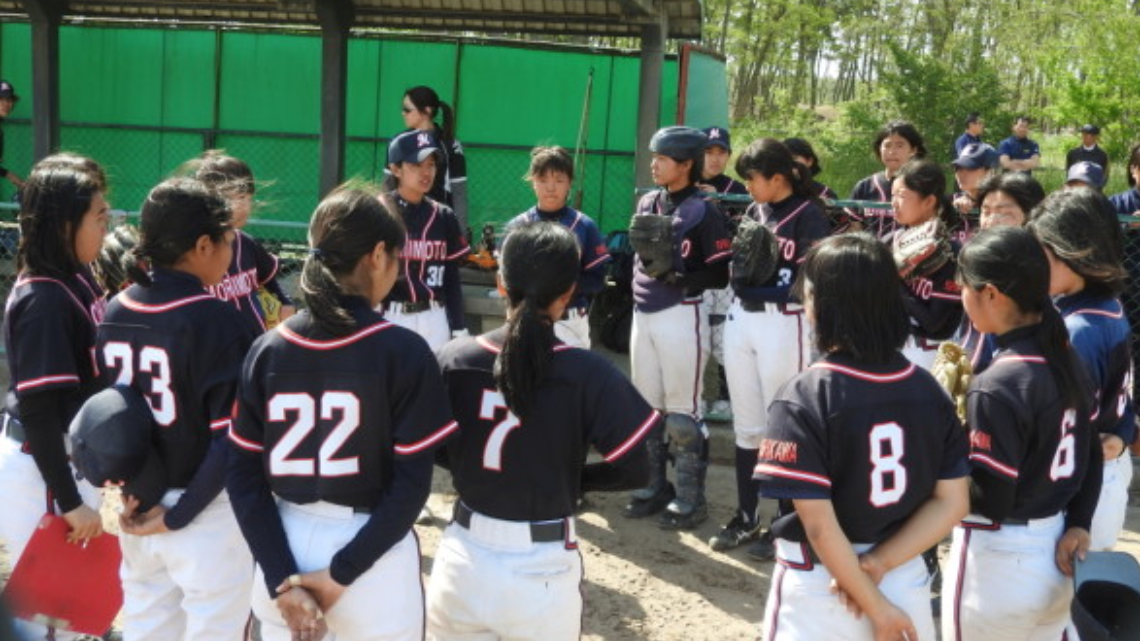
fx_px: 1179
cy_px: 254
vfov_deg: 30.3
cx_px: 581
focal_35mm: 39
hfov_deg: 51.6
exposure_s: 1/320
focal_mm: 6.3
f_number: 3.8
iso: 100
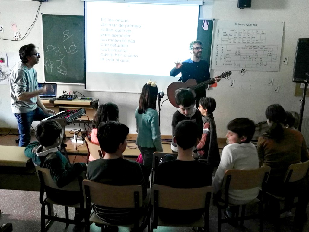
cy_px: 116
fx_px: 250
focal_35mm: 28
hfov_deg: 63.4
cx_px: 154
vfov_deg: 49.7
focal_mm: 2.96
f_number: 2
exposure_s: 1/33
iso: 287
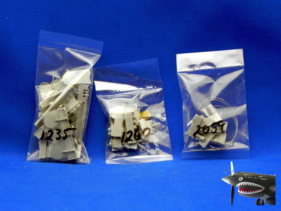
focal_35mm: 129
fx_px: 1047
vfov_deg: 11.5
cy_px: 106
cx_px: 140
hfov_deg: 15.3
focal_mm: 23
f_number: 4.5
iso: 229
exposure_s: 1/30
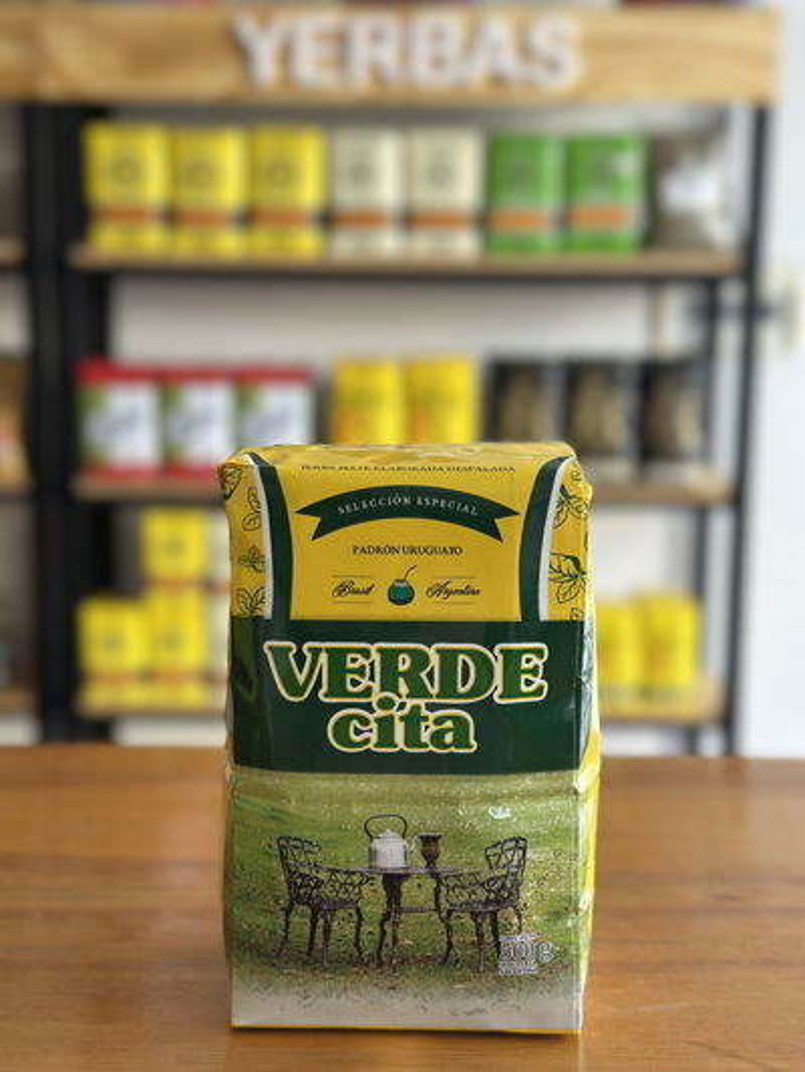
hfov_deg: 30.3
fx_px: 1488
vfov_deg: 39.6
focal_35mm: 48
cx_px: 402
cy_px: 536
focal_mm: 6.86
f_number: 1.78
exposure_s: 1/128
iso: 64
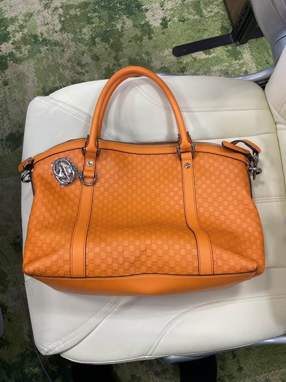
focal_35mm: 29
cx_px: 143
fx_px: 319
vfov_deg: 61.7
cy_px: 191
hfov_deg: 48.2
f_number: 1.8
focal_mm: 3
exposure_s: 1/100
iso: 64
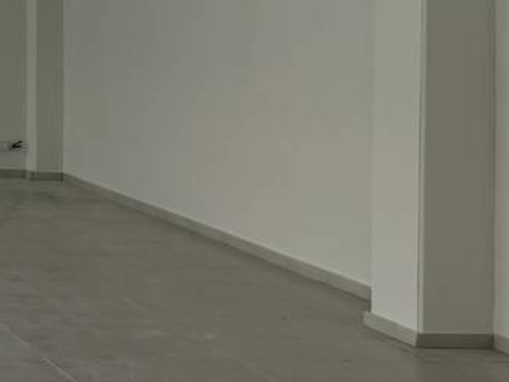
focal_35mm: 102
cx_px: -476
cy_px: -11
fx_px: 1499
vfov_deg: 14.2
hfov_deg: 15.7
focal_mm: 6.76
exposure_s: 1/507
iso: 100
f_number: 1.78
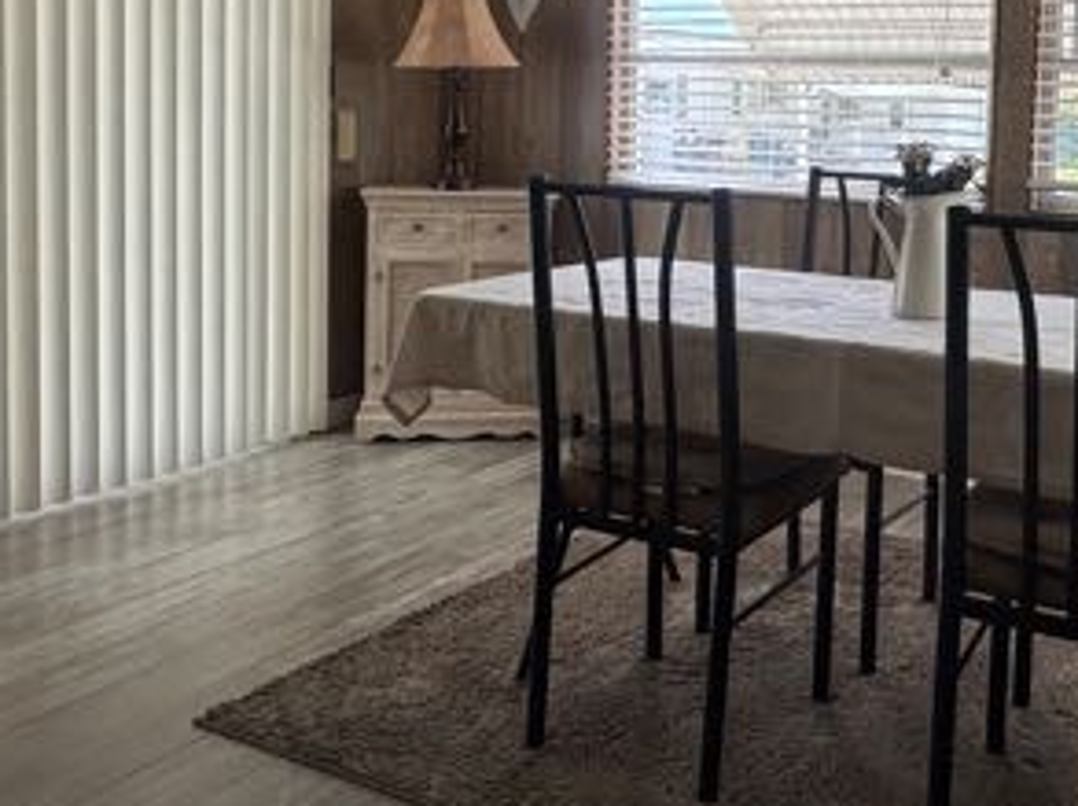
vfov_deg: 35.0
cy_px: 190
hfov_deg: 45.8
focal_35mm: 40
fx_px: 1244
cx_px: 758
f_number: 2.2
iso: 40
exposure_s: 1/186
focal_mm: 2.22
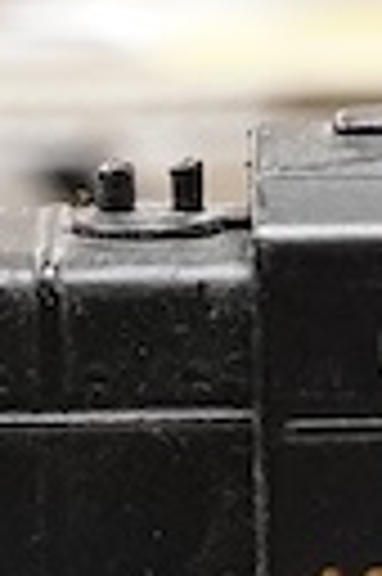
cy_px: 418
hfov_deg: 3.5
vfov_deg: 5.2
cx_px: 317
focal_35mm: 395
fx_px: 6304
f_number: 11
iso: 2500
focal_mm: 30
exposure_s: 1/80
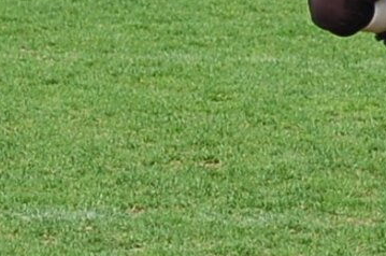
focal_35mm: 644
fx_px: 6893
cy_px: -122
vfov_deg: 2.1
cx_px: 405
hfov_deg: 3.2
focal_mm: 70
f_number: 4.5
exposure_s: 1/1000
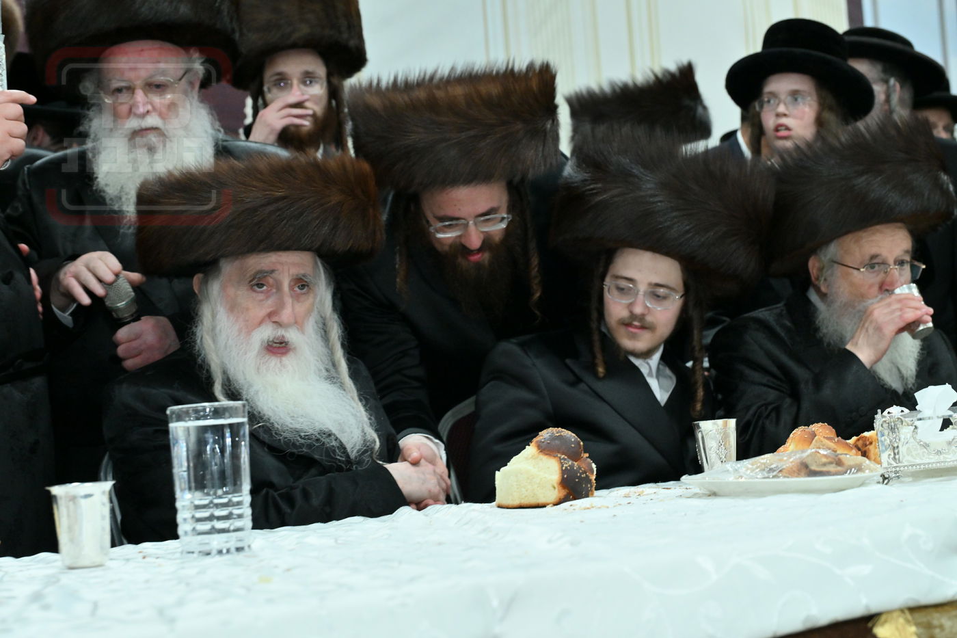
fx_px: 1382
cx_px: 478
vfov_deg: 26.0
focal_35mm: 52
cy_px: 319
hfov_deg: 38.2
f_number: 5.6
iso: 3200
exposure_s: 1/200
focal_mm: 52
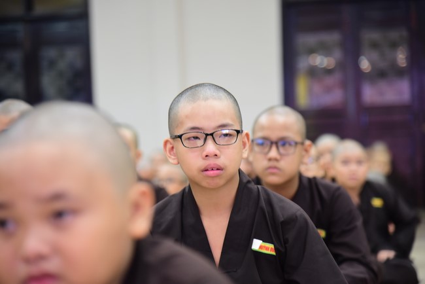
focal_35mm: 120
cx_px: 212
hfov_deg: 17.1
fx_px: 1417
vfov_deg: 11.4
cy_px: 142
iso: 2500
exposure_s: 1/30
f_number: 4
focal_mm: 120
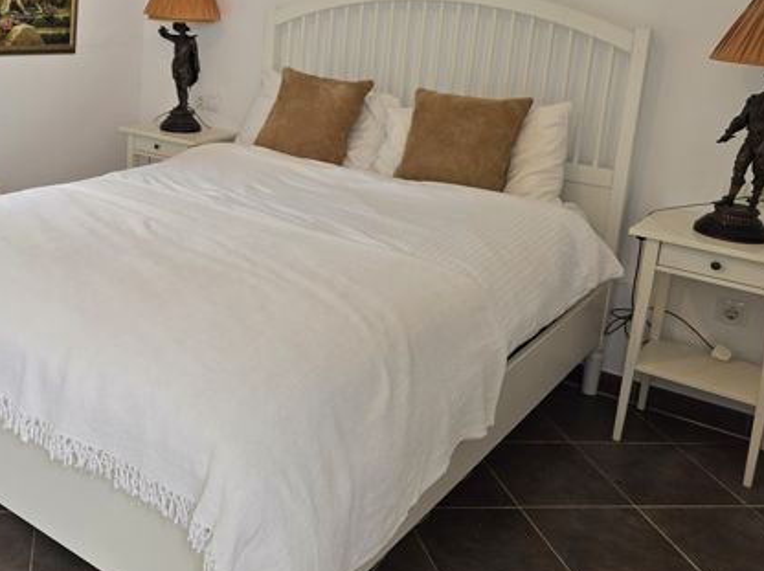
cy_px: 171
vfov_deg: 36.2
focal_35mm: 39
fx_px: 860
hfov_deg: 45.6
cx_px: 159
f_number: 1.7
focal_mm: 6.3
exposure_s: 1/100
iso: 64
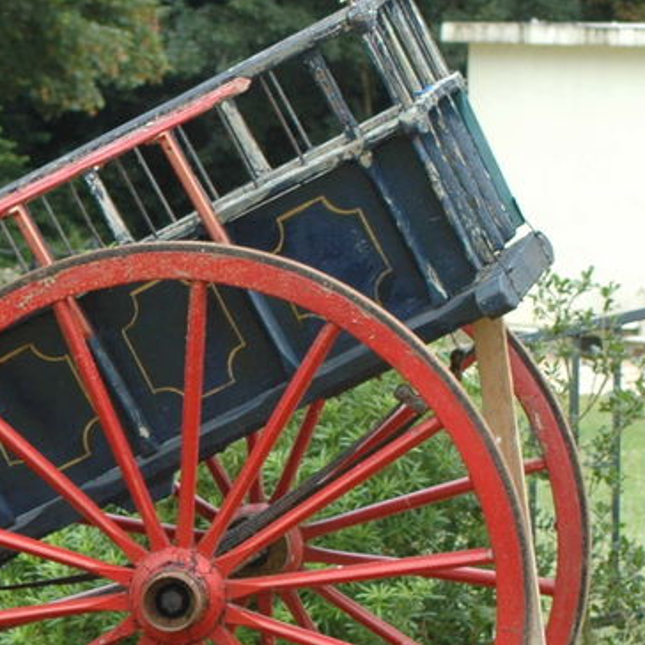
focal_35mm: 332
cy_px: 569
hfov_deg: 5.2
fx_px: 6999
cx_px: -459
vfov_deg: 5.3
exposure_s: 1/200
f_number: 7.1
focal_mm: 70
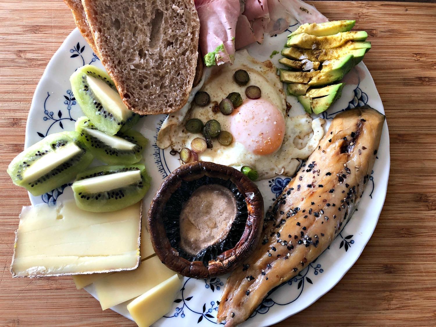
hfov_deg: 63.4
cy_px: 164
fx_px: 353
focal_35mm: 28
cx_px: 218
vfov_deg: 49.7
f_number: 1.8
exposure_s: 1/20
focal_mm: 3.99
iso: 40
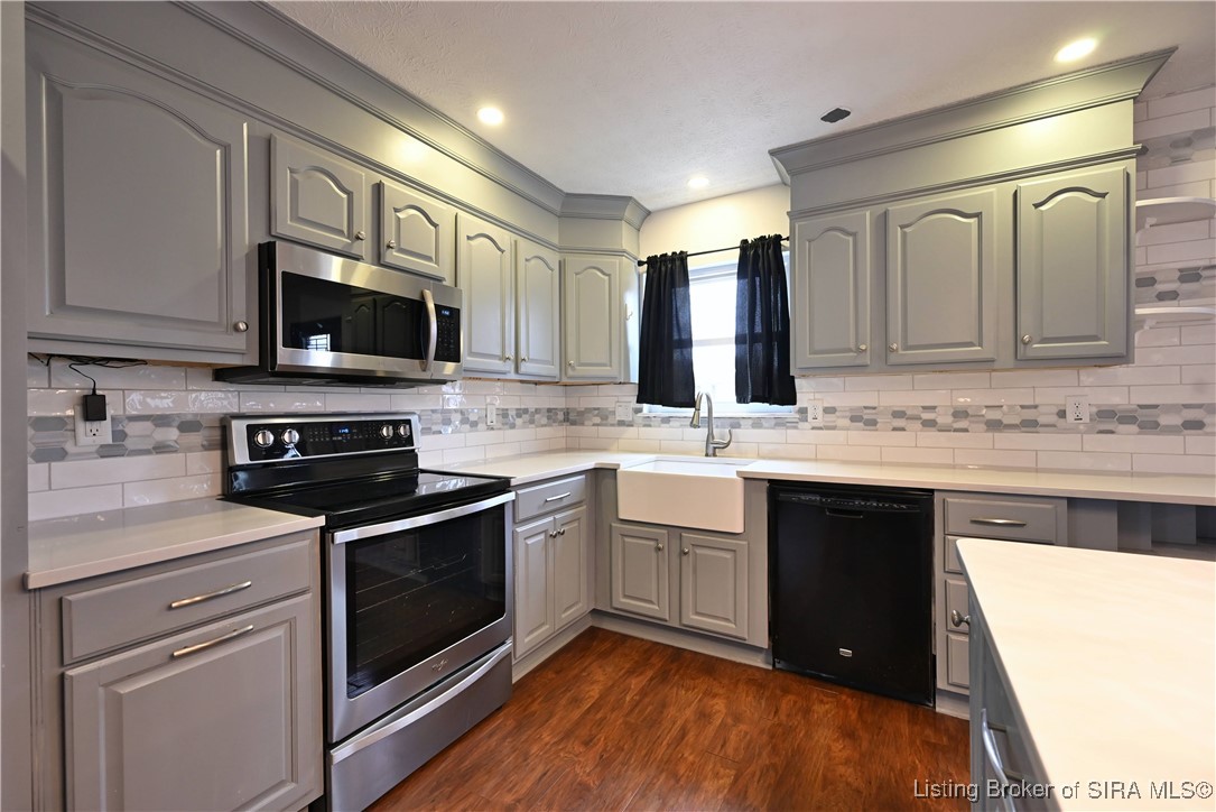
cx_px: 608
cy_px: 406
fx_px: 507
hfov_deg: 100.4
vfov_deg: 77.4
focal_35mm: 15
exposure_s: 1/25
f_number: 5.6
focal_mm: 15
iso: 2000
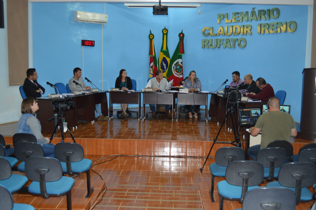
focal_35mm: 42
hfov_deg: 46.4
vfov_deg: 31.8
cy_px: 105
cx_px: 158
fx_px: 368
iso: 500
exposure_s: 1/60
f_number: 4.5
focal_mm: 28
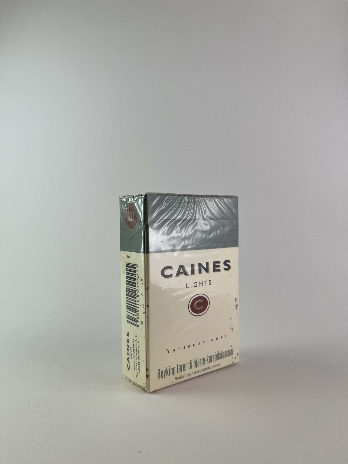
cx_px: 174
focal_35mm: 26
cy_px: 232
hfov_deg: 53.1
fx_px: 349
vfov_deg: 67.3
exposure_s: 1/452
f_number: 1.6
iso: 50
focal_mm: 5.1
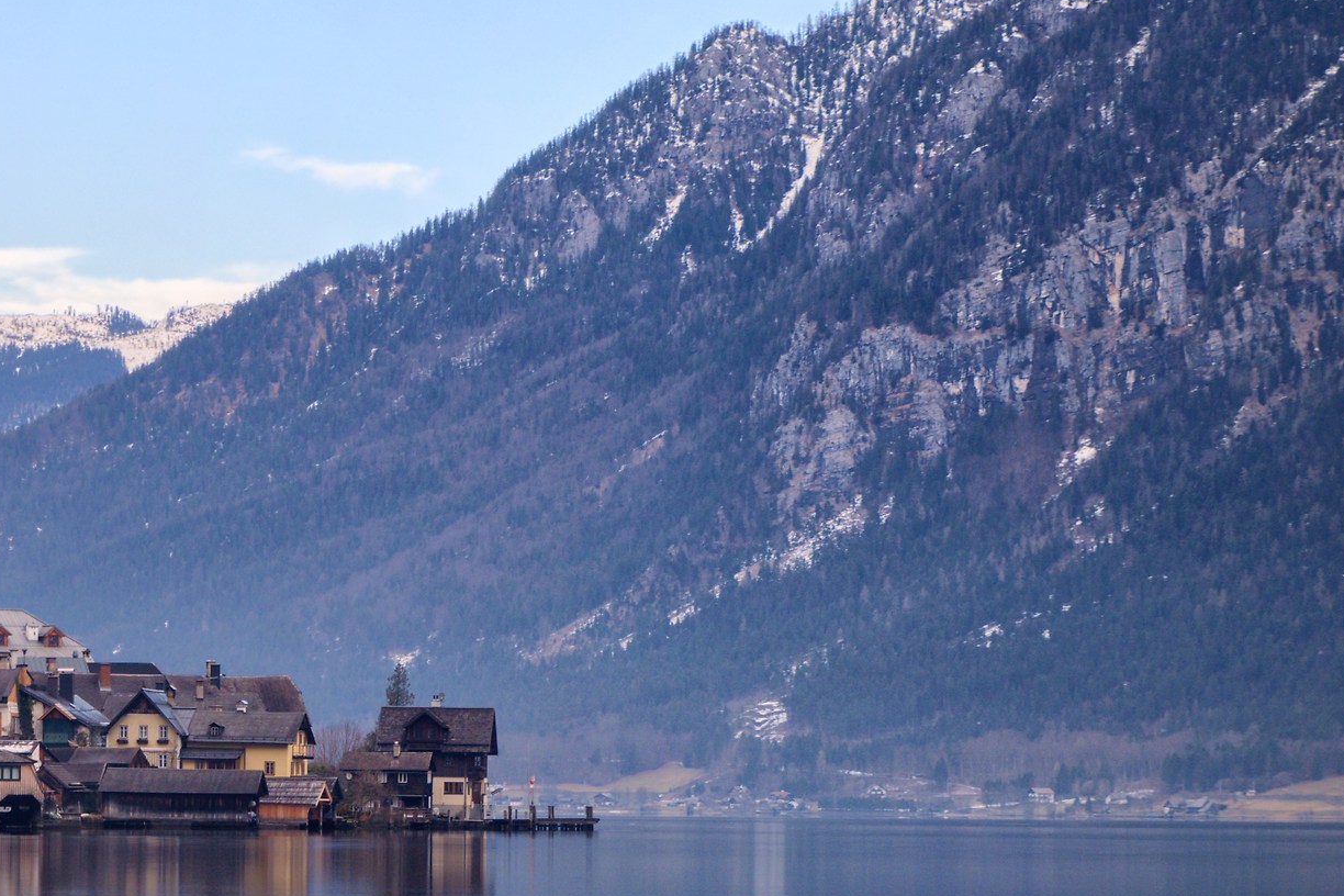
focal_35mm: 153
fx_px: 5712
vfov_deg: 8.9
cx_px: 42
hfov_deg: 13.3
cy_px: 776
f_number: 8
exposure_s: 6
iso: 100
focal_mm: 52
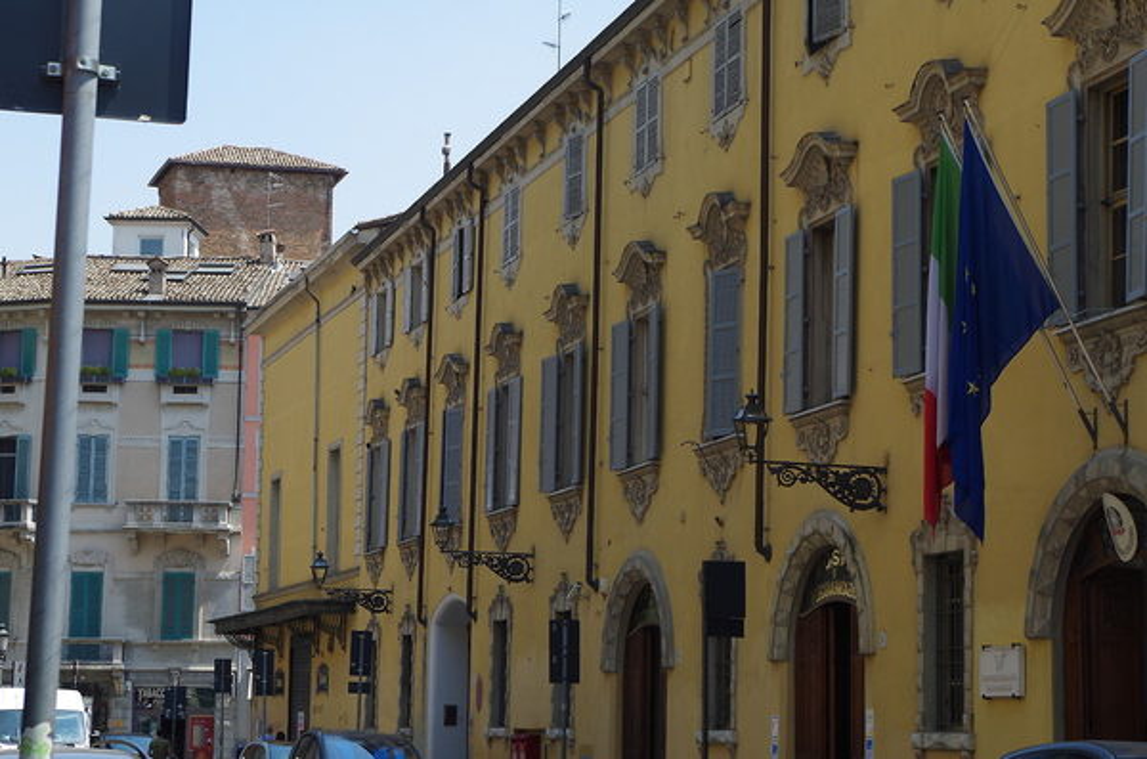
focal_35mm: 82
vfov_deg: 16.6
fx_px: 2606
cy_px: 380
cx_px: 574
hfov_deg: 24.8
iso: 320
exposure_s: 1/125
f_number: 11
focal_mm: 55
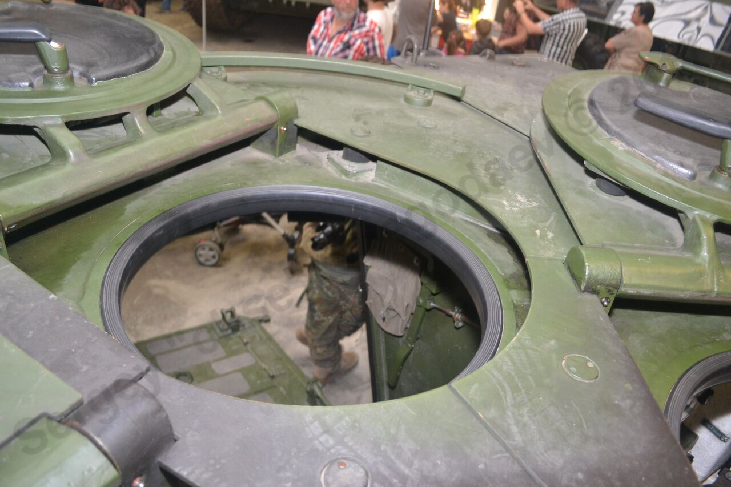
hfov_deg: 67.4
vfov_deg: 47.9
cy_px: 244
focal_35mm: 27
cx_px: 366
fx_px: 548
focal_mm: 18
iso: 900
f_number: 3.5
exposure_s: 1/60
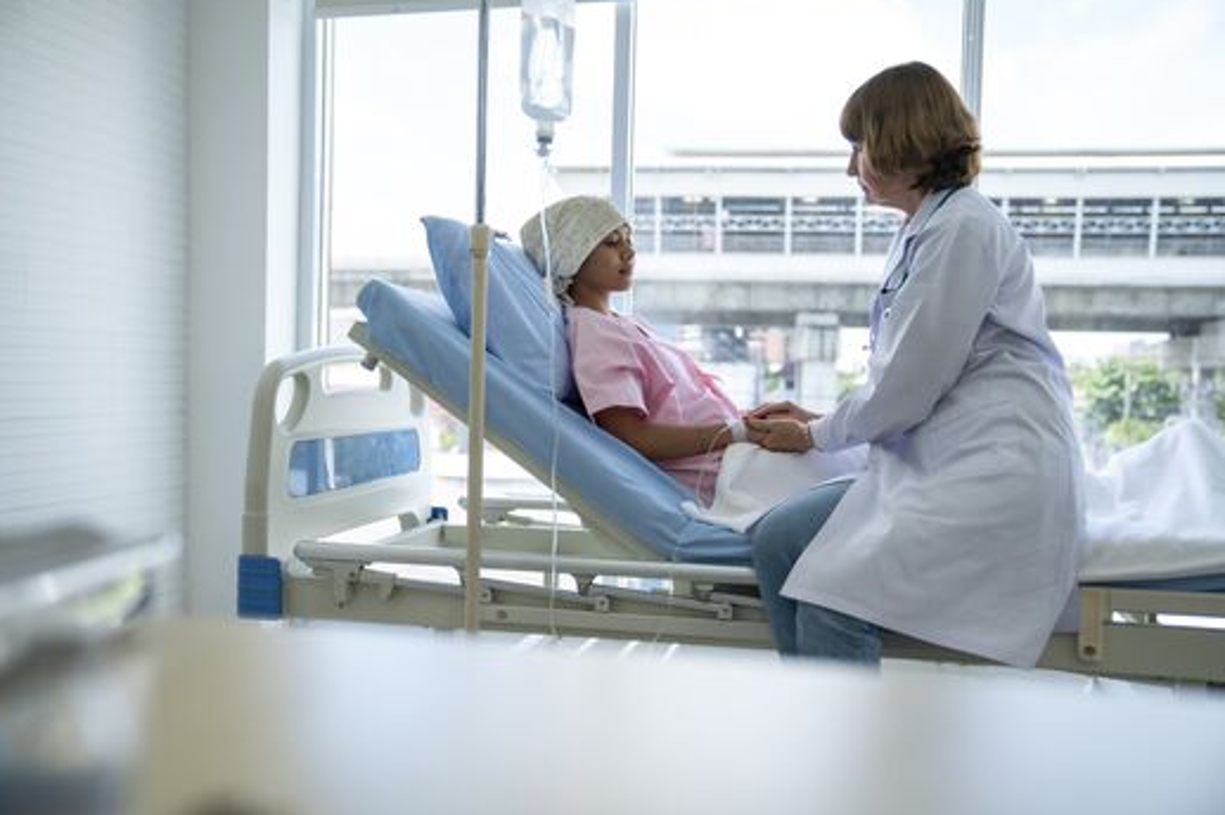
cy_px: 403
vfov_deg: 35.9
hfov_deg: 51.9
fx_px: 1258
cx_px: 603
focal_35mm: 37
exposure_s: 1/2000
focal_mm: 36
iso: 640
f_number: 2.8
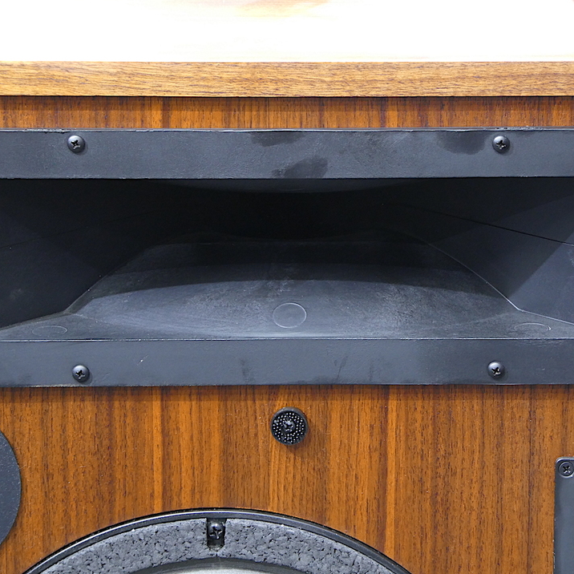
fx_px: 2758
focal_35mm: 147
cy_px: 287
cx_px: 296
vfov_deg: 11.9
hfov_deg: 11.9
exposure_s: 1.3
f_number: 5.2
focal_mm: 22.3
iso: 200
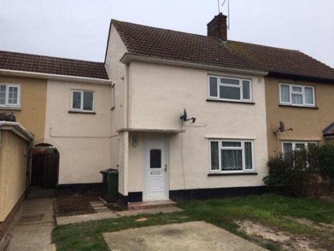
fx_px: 280
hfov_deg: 61.7
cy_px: 126
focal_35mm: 29
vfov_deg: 48.2
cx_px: 167
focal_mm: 4.15
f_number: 2.2
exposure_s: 1/50
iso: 32
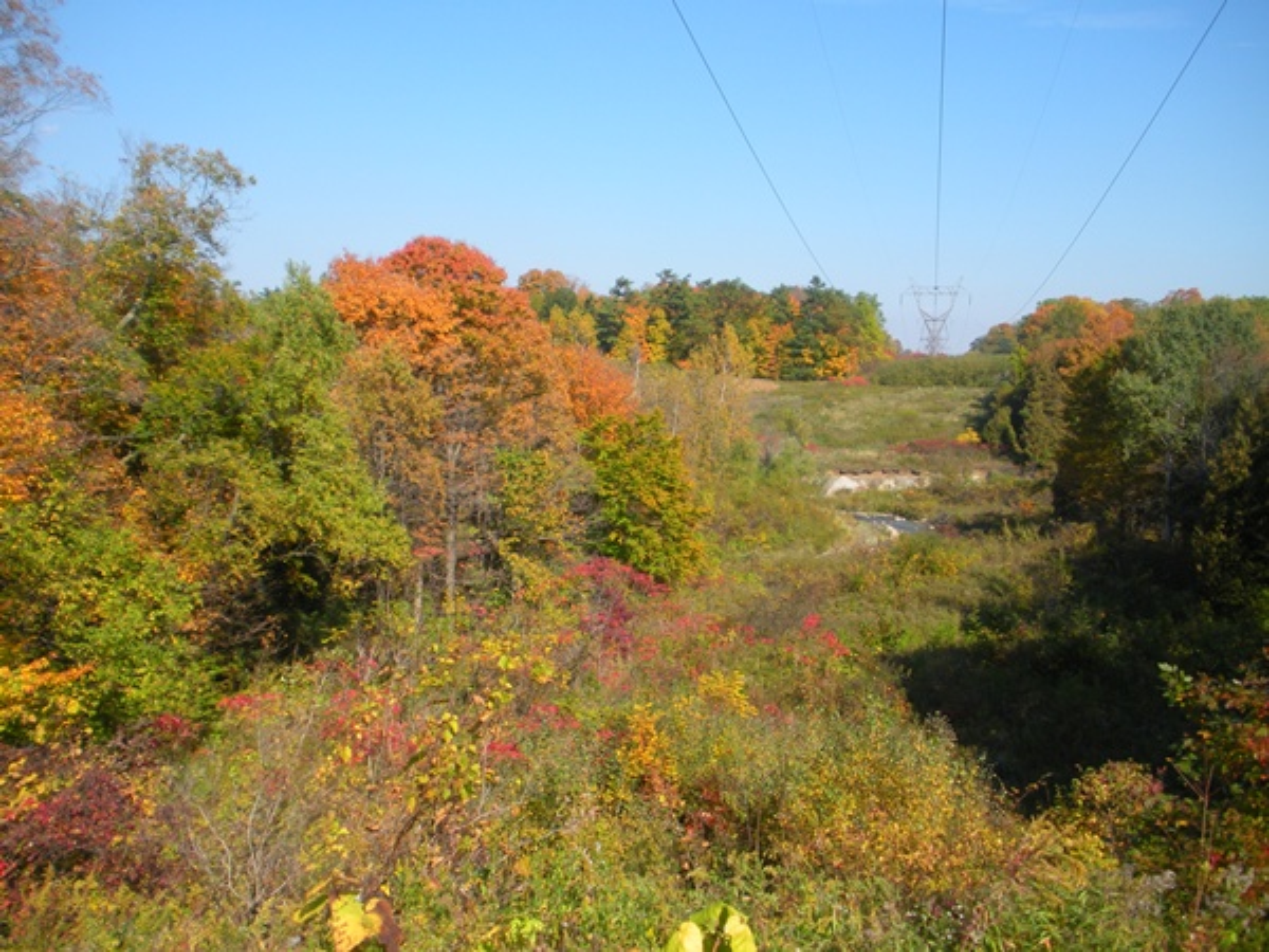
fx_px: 1320
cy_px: 476
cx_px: 634
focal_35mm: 36
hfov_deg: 51.4
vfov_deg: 39.7
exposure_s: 1/493
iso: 64
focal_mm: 6.3
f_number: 3.5
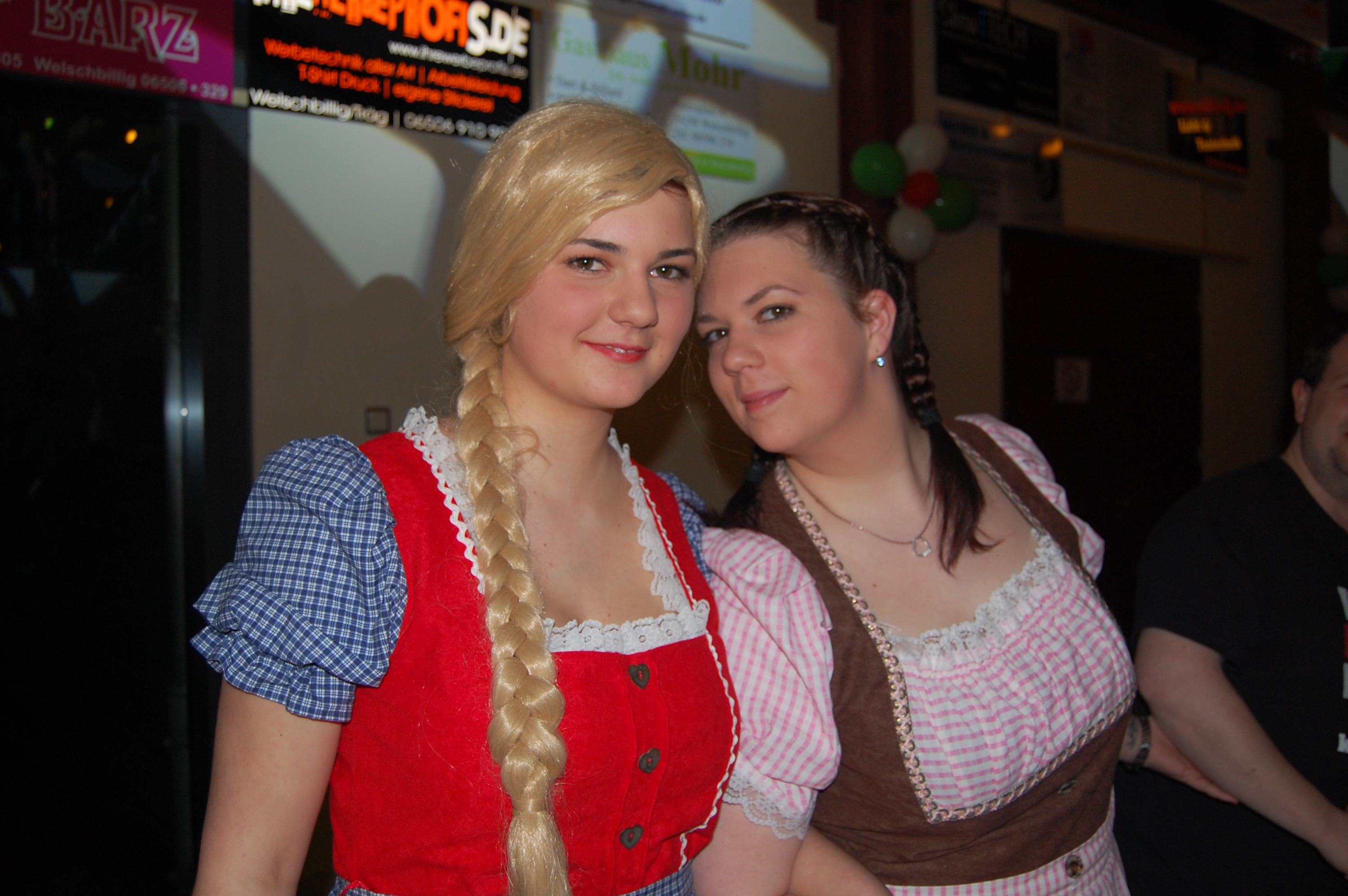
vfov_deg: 39.9
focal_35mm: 33
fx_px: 1235
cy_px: 448
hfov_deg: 57.3
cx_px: 674
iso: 400
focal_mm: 22
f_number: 3.8
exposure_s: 1/60
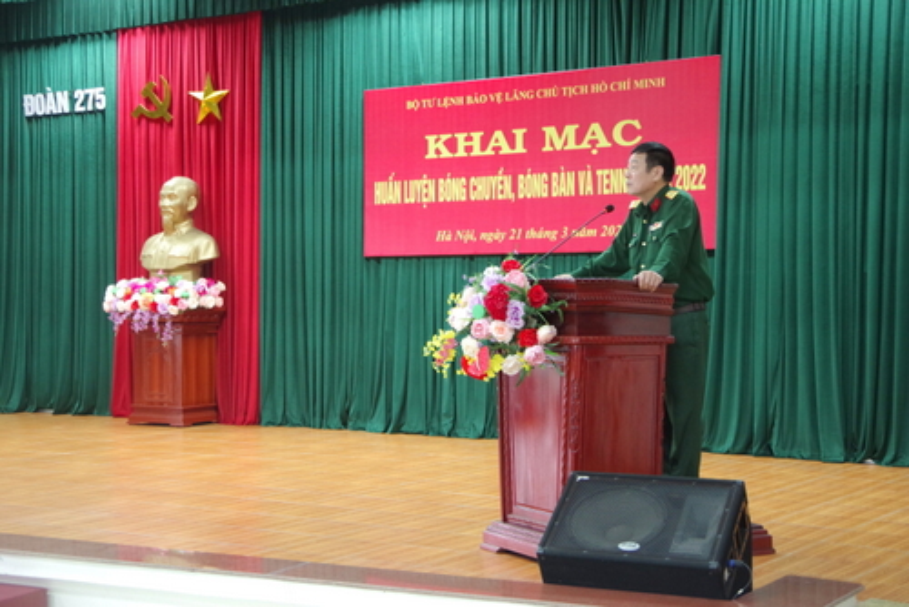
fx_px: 1516
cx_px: 454
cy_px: 304
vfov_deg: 22.7
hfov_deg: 33.4
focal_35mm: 60
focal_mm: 40
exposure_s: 1/20
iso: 1600
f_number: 4.5
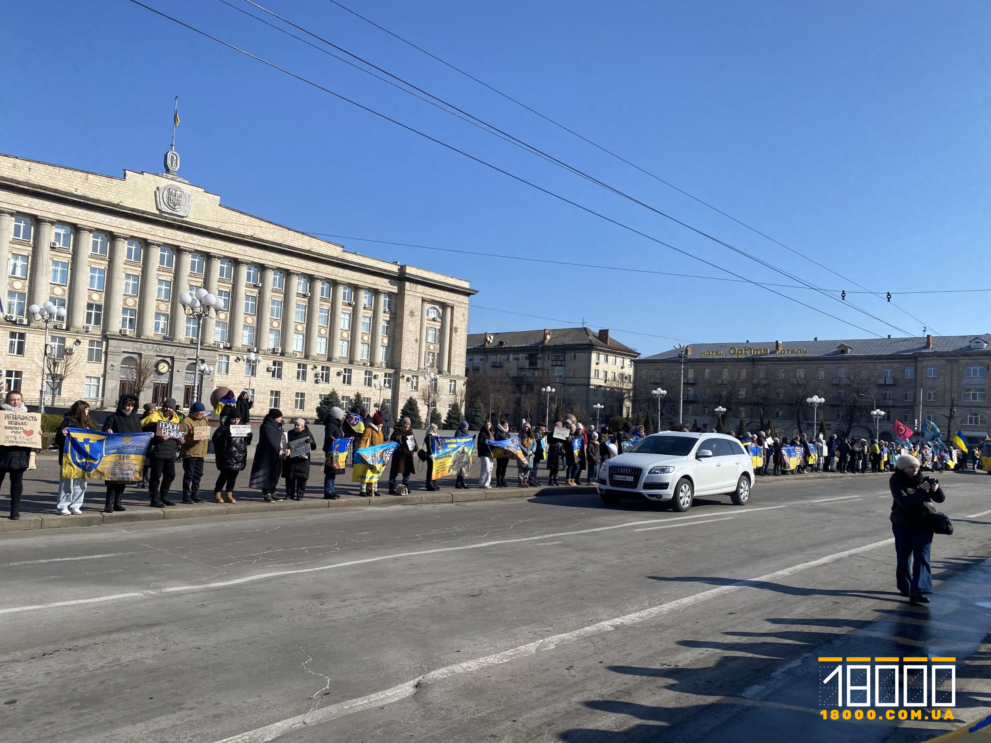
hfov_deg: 67.3
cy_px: 372
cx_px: 496
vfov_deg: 53.1
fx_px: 744
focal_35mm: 26
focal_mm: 4.25
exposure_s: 1/3731
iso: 32
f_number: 1.8
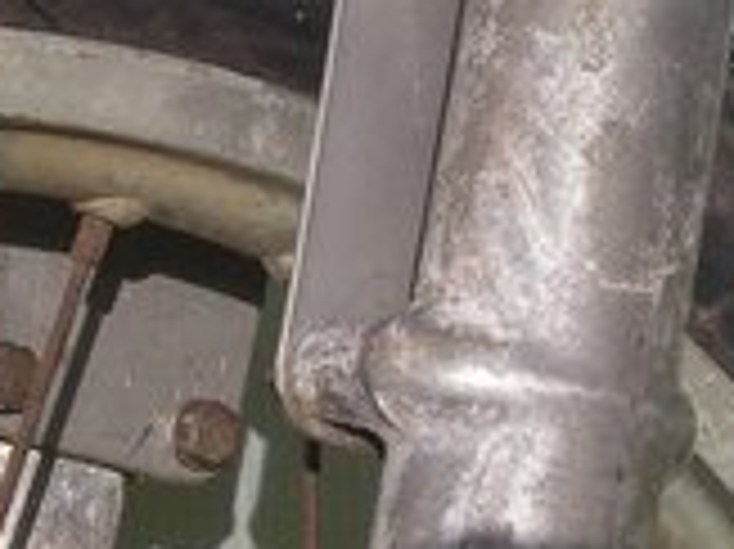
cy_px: -4
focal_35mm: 140
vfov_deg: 10.5
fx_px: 2966
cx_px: 275
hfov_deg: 14.1
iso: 80
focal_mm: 6.3
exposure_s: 1/400
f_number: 6.6
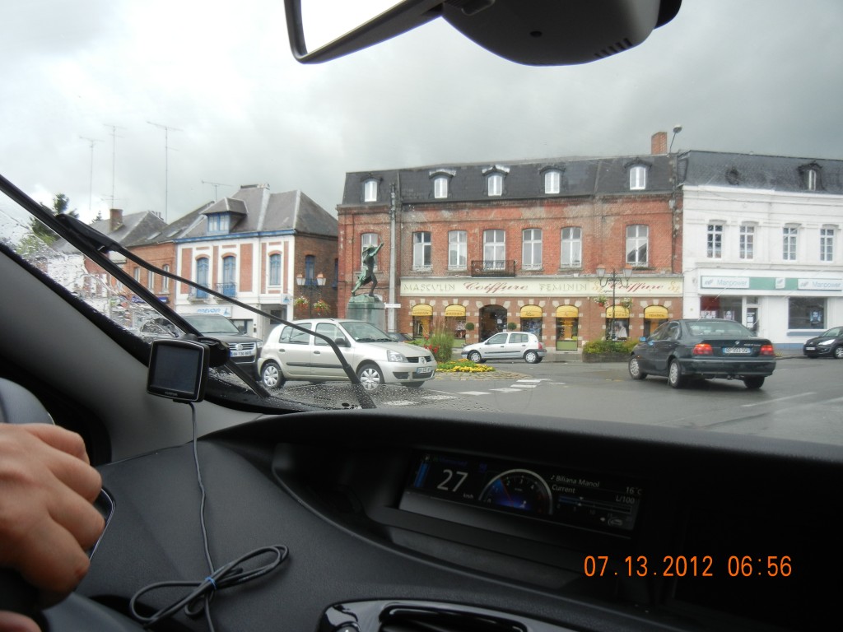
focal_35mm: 30
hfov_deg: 60.0
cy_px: 316
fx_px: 731
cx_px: 422
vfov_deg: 46.8
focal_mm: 5.4
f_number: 3.5
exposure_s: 1/334
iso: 160
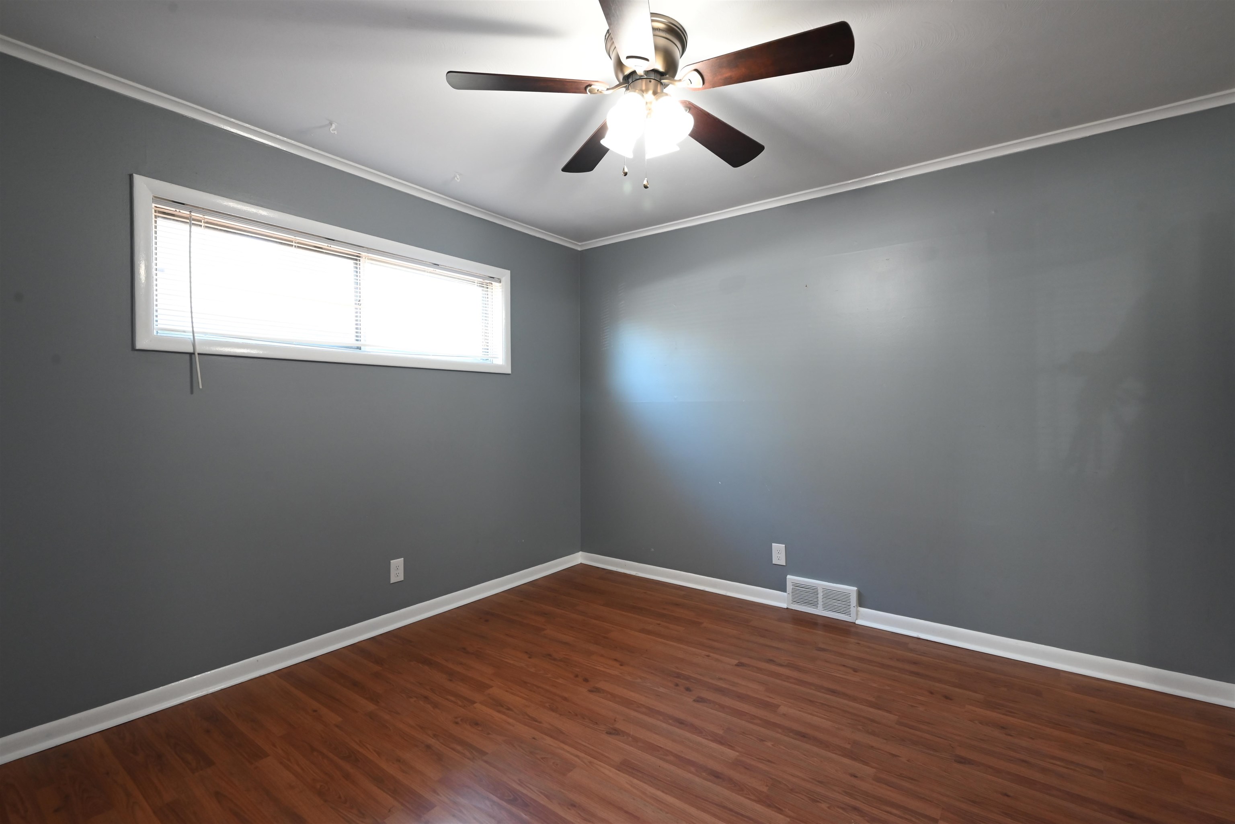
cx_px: 618
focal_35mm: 16
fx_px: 549
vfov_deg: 73.8
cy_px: 412
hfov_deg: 96.7
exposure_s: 1/15
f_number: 9
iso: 1400
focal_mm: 16
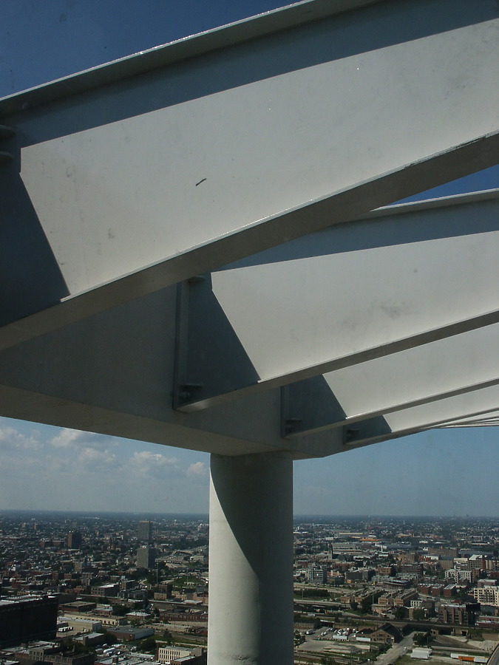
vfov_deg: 52.6
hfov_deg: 40.7
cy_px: 332
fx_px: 673
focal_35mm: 35
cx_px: 250
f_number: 6.7
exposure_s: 1/500
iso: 64
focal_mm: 7.18
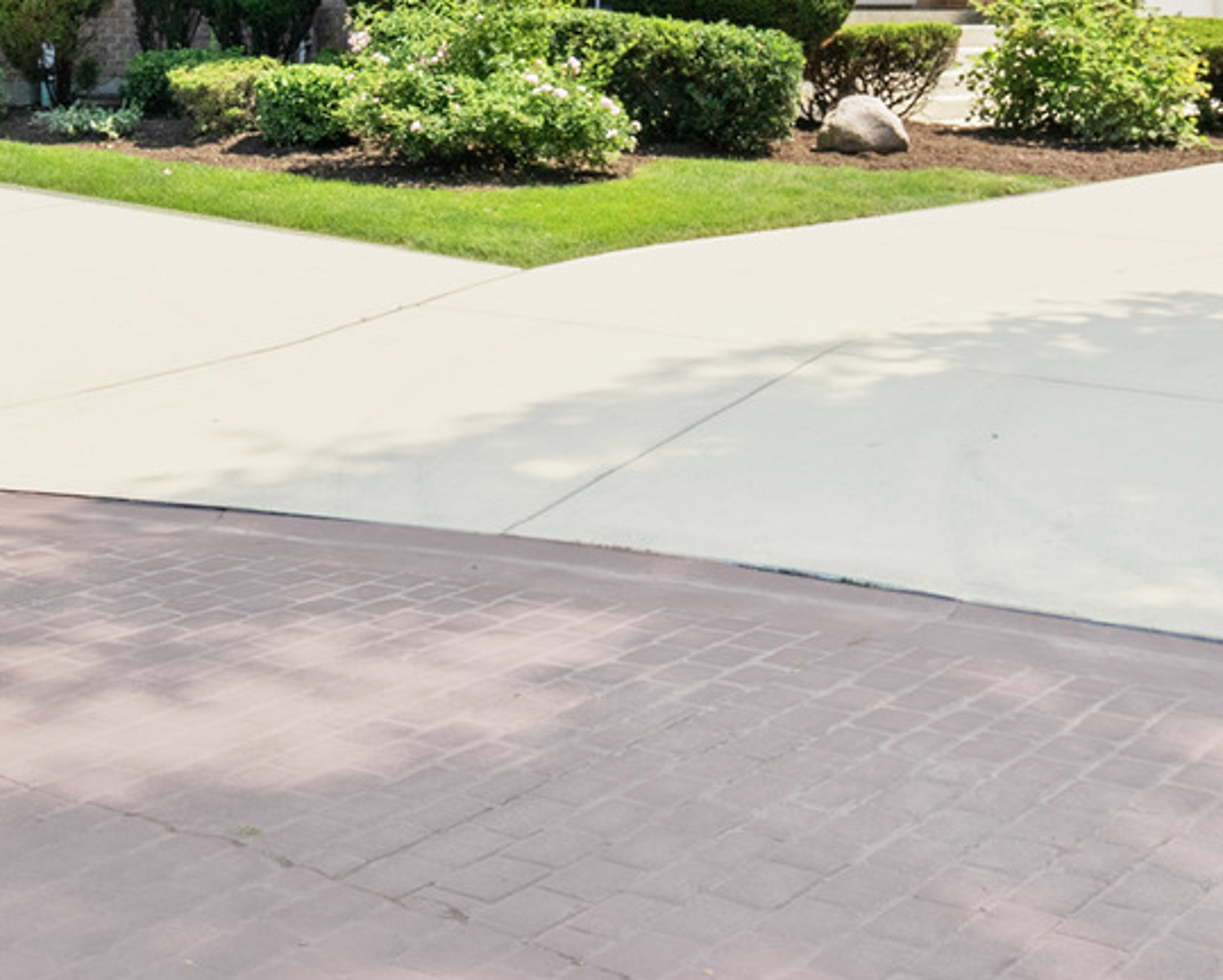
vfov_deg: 23.9
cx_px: 206
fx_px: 2246
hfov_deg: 29.6
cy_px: 73
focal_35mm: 62
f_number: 9
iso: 500
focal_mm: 22
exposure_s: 1/80
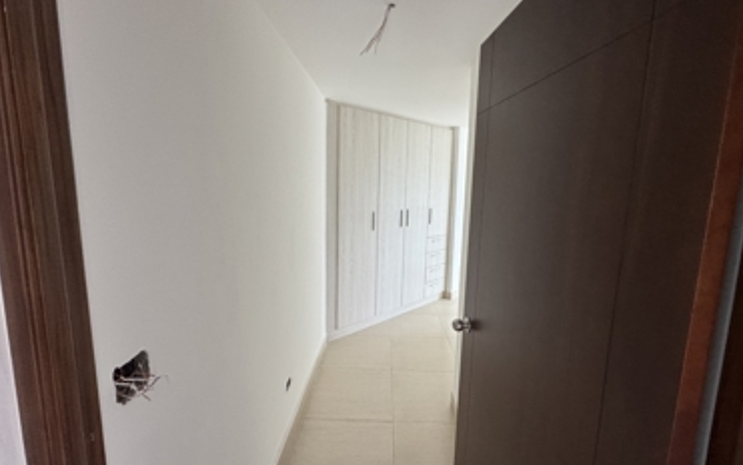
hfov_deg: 97.8
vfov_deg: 71.3
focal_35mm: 16
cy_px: 226
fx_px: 324
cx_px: 381
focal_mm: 2.22
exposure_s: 1/99
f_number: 2.2
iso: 200
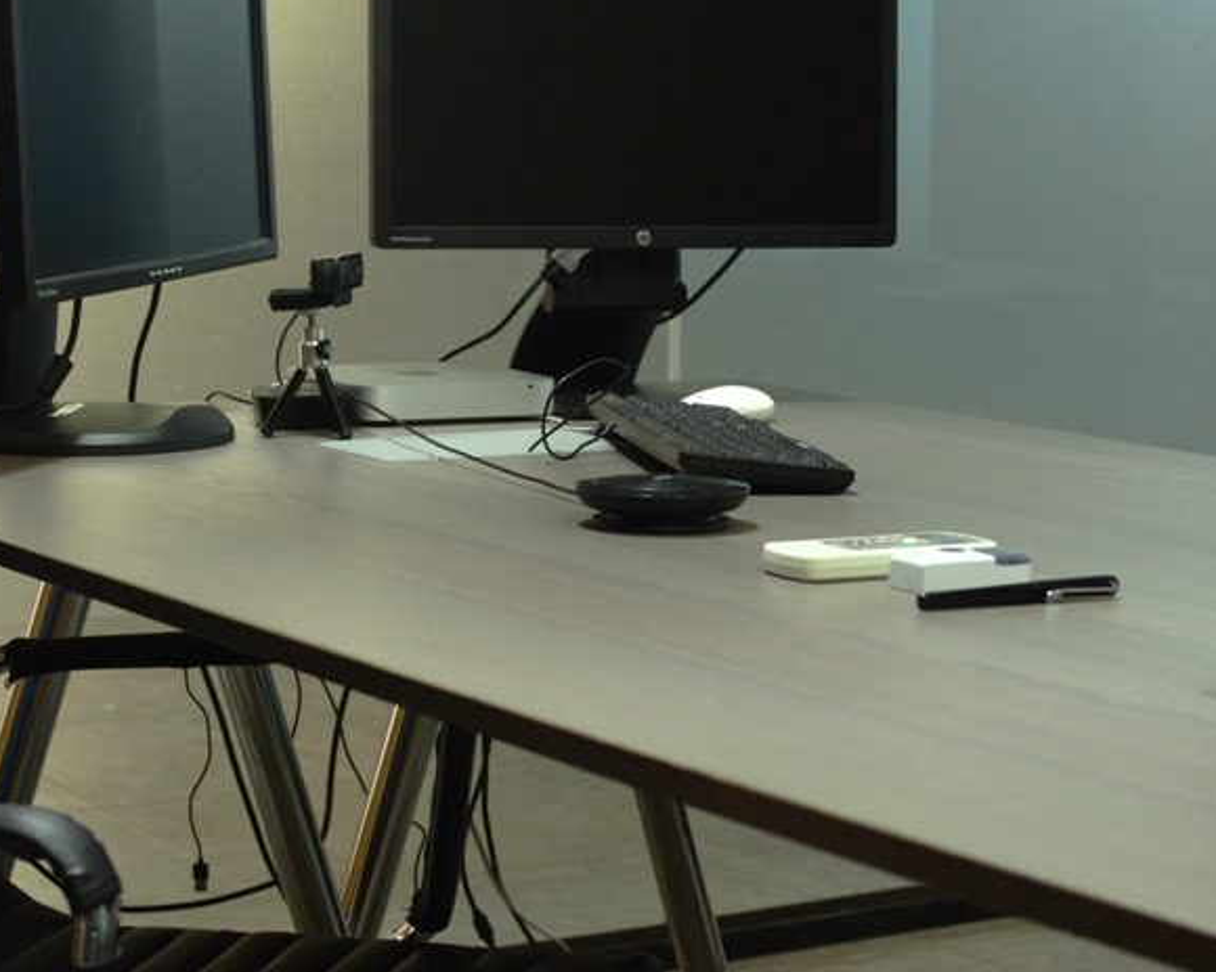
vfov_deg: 17.7
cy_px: 442
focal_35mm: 87
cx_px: 287
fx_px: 3125
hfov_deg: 21.8
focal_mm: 35
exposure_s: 1/40
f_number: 3.2
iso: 1000
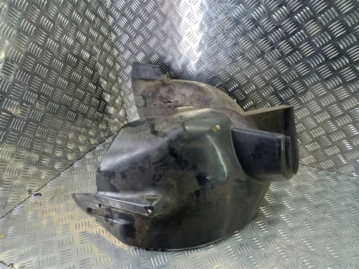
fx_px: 259
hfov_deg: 69.4
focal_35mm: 25
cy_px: 134
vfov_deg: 54.9
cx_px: 180
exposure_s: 1/50
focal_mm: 4.6
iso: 80
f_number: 1.8
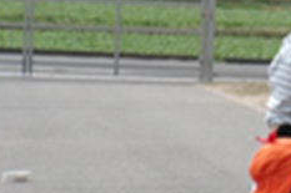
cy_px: 115
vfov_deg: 3.9
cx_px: 328
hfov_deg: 5.9
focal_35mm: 348
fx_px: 2811
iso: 100
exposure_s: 1/400
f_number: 6.3
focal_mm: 25.5
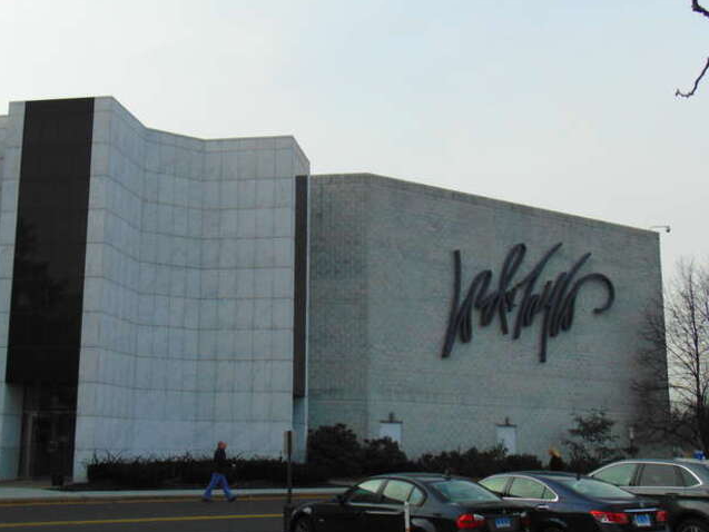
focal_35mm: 49
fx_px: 1004
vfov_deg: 29.7
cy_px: 240
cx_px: 282
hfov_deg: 38.7
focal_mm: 6.9
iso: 80
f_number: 8.5
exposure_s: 1/200
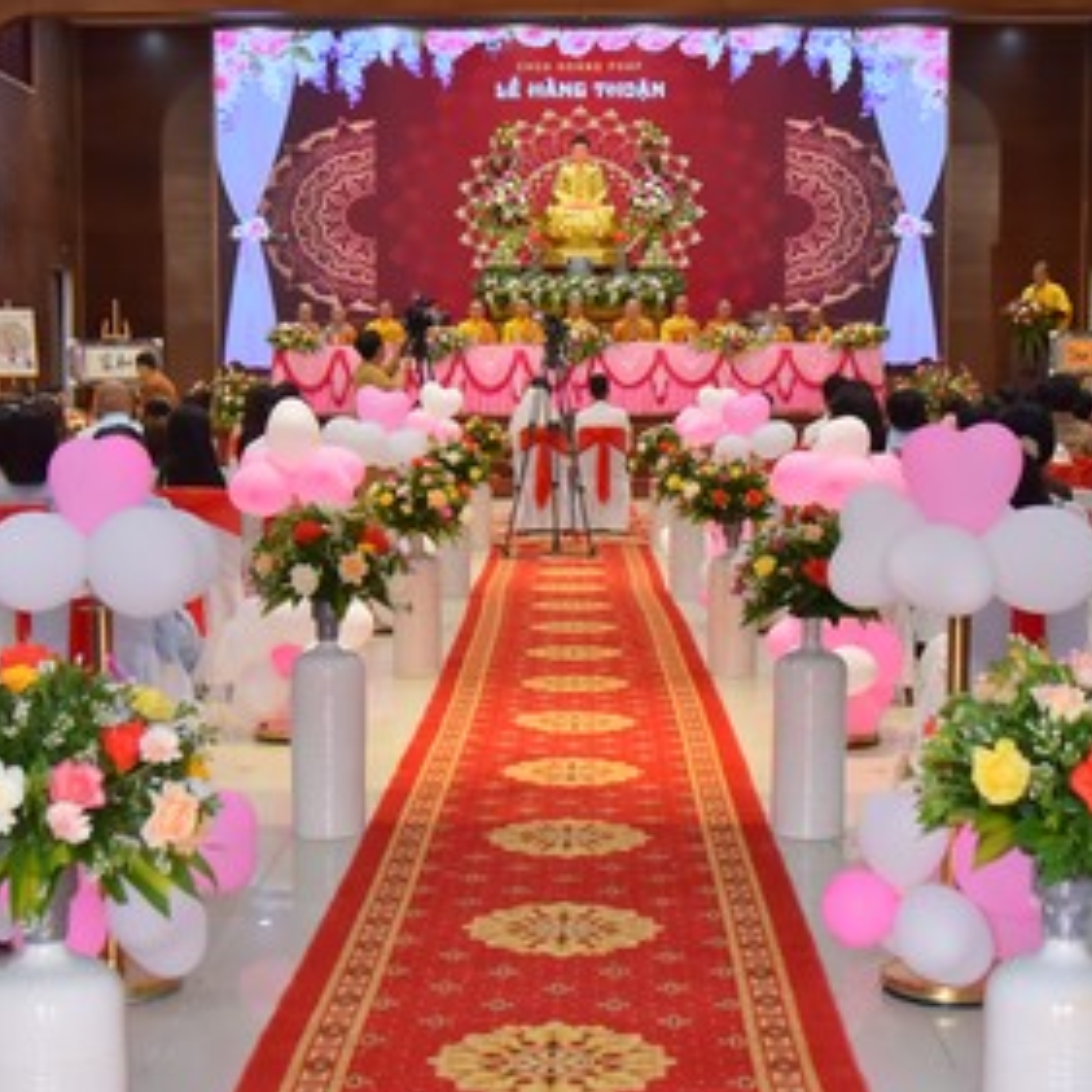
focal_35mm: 59
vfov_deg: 29.1
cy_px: 546
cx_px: 571
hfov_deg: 29.1
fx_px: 2106
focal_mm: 30
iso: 1250
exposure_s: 1/200
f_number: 5.6
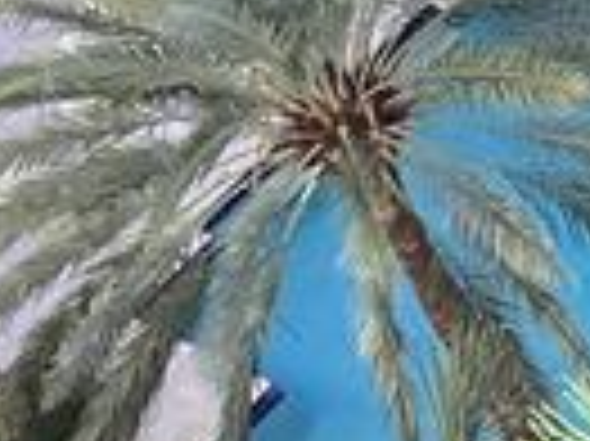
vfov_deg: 7.8
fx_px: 3218
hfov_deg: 8.8
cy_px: -22
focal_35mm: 189
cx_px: 1711
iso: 25
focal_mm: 3.3
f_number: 2.4
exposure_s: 1/217
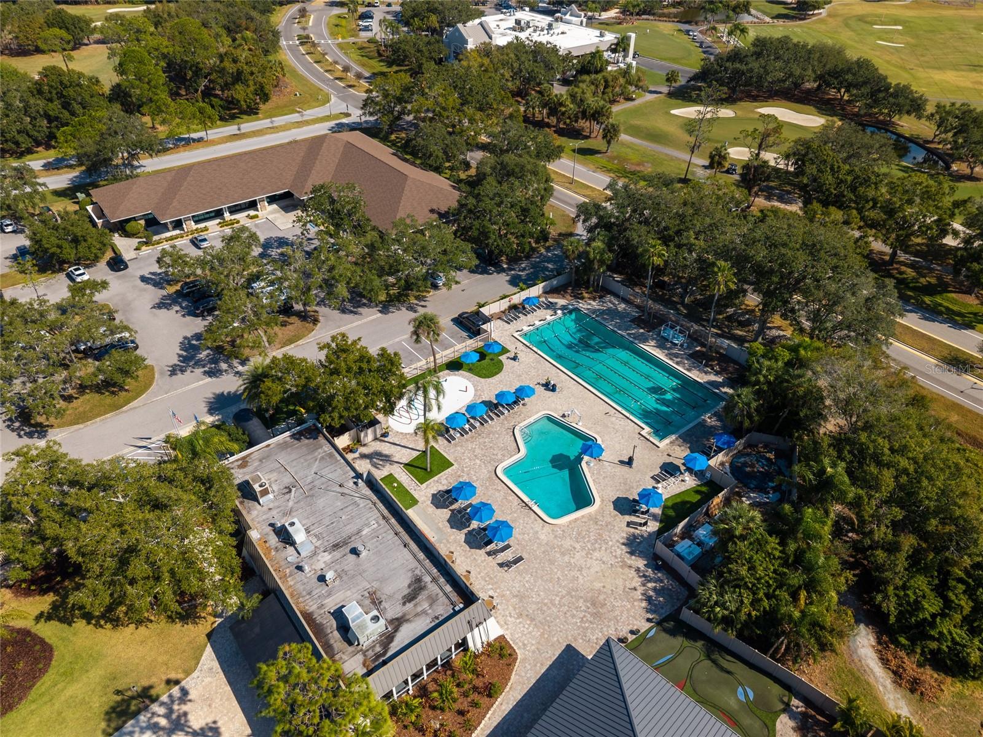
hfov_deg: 71.6
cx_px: 492
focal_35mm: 24
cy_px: 368
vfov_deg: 56.8
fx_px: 682
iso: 110
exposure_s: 1/90
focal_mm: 8.67
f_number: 1.8
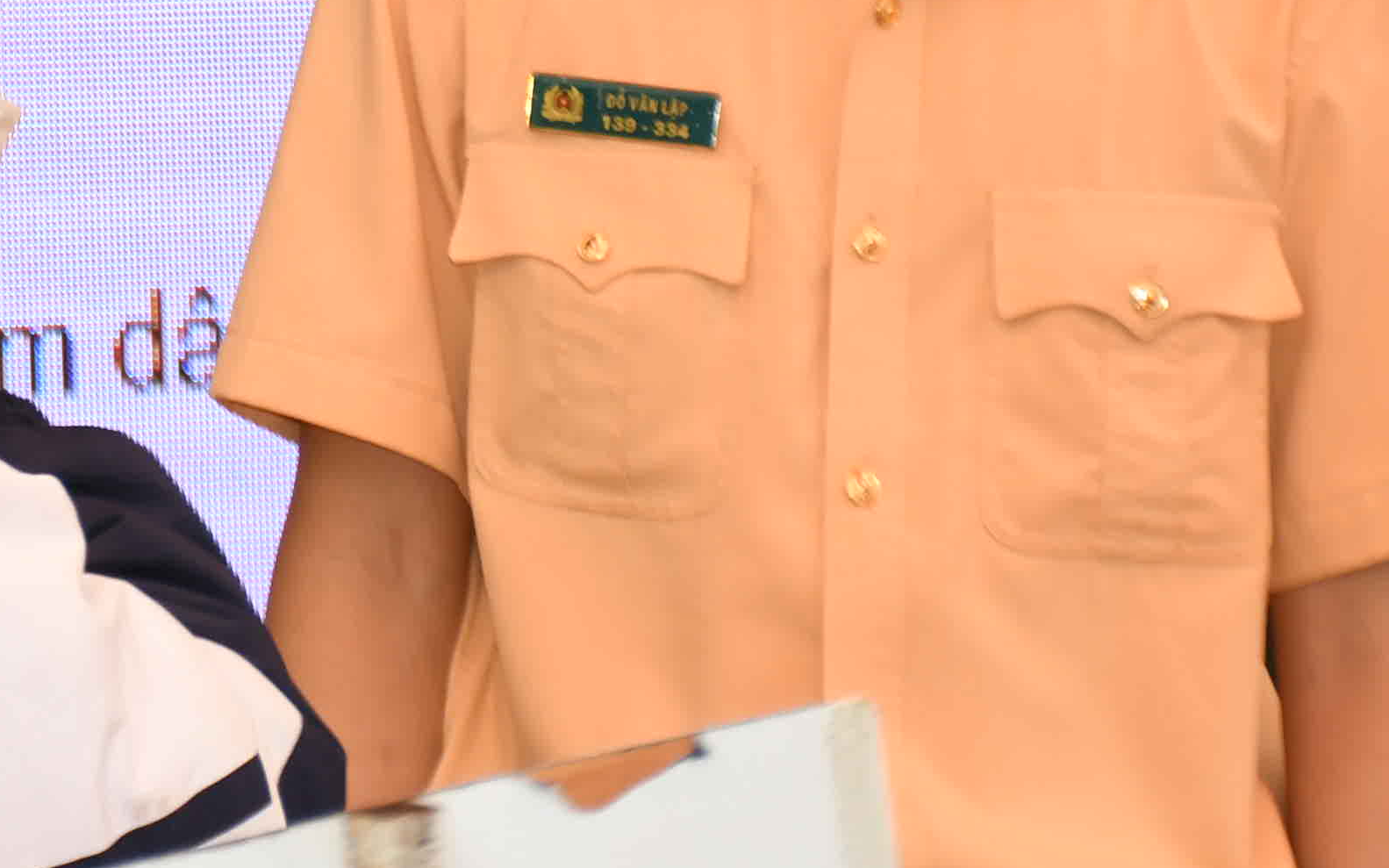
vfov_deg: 3.6
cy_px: -230
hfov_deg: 5.8
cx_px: -15
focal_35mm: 363
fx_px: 13740
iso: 640
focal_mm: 90
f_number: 5.3
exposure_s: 1/200
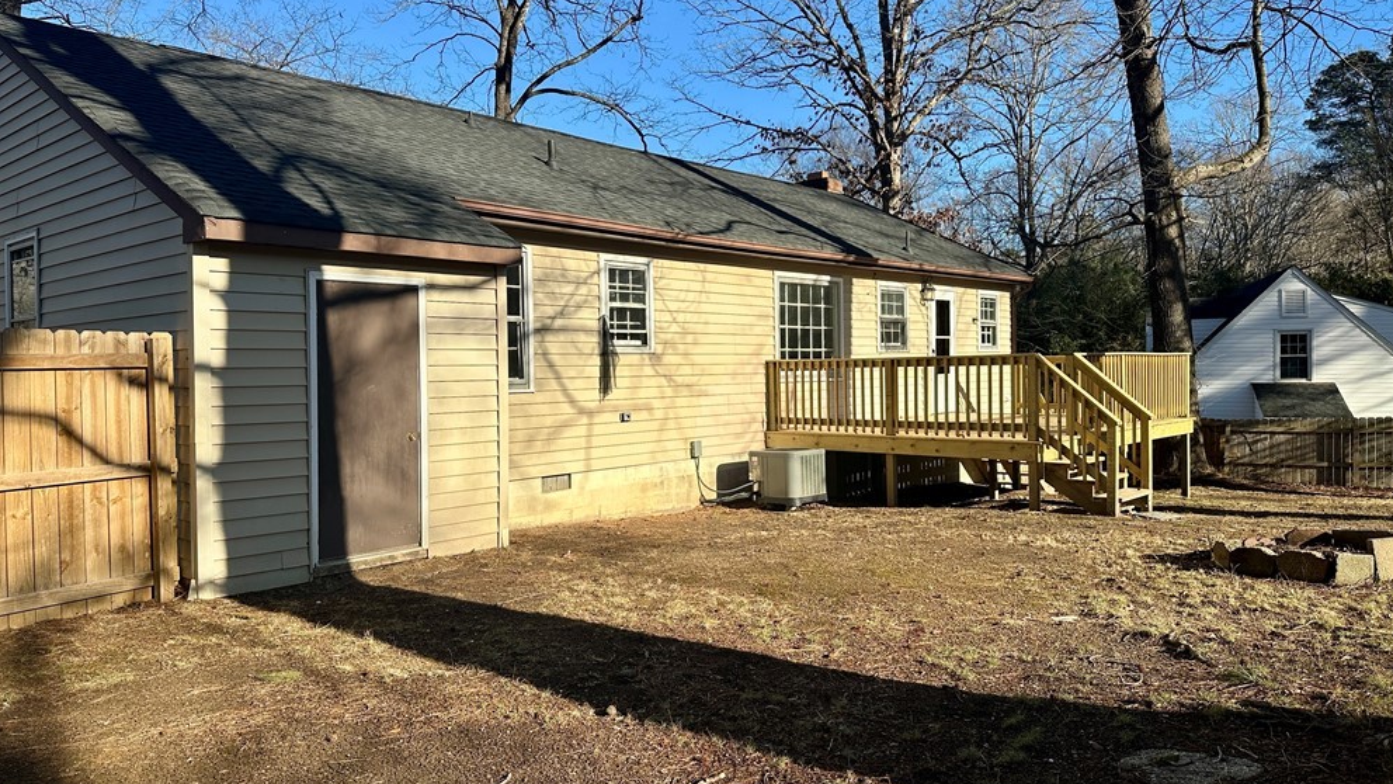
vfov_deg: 42.9
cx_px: 695
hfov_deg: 69.9
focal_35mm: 27
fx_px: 997
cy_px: 374
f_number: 1.78
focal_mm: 6.86
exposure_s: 1/3356
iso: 80
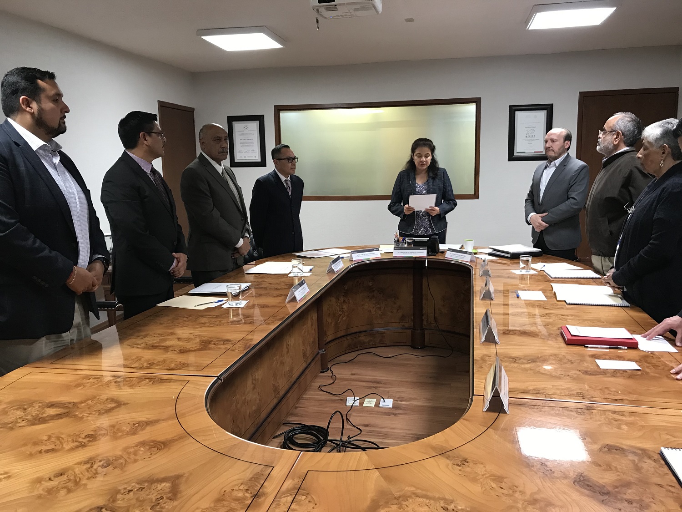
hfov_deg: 63.4
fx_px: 552
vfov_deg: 49.7
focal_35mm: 28
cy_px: 256
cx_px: 341
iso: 50
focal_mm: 3.99
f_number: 1.8
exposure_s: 1/15
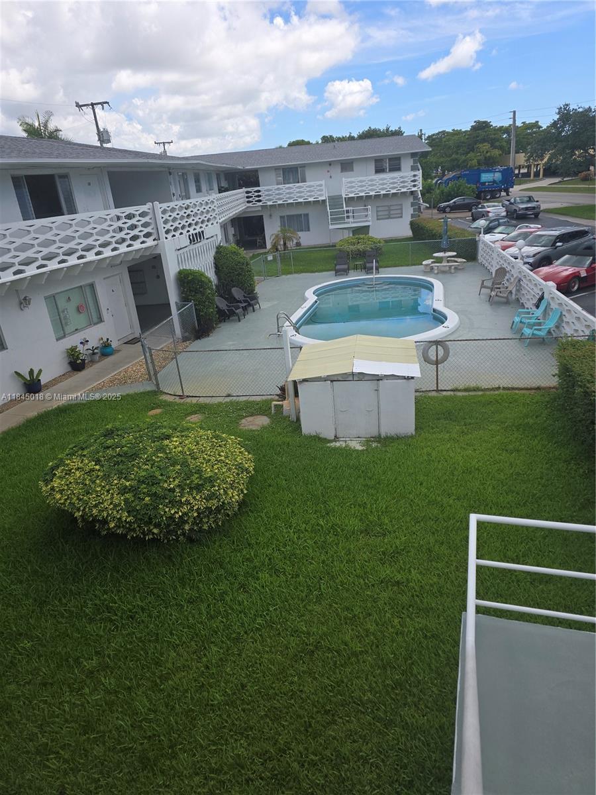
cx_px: 298
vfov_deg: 73.9
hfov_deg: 58.9
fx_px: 528
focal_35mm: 23
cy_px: 398
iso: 12
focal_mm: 6.3
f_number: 1.7
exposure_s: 1/505
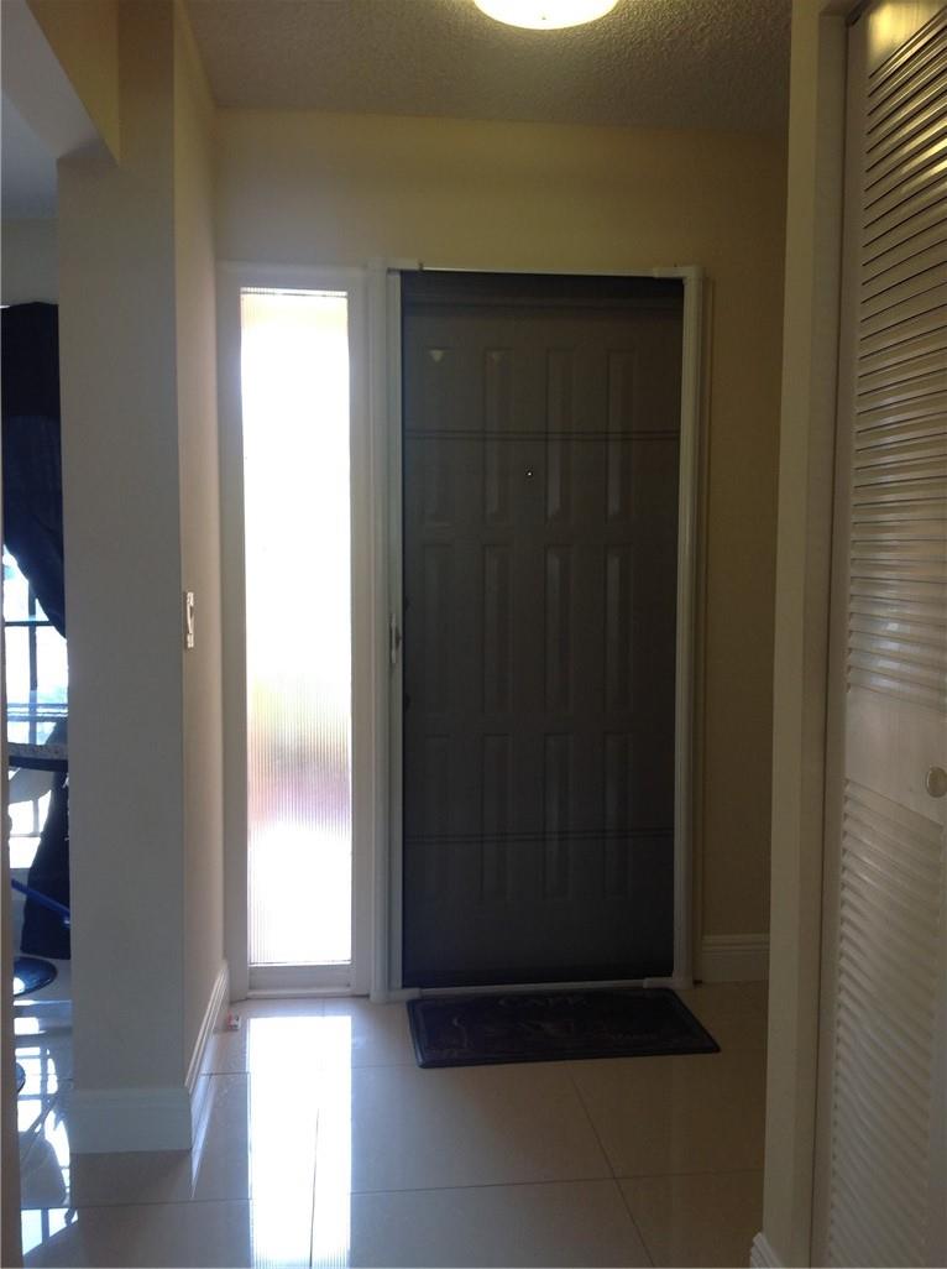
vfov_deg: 52.7
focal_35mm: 35
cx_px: 474
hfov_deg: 40.6
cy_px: 634
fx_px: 1280
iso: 50
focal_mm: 4.28
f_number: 2.4
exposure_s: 1/40
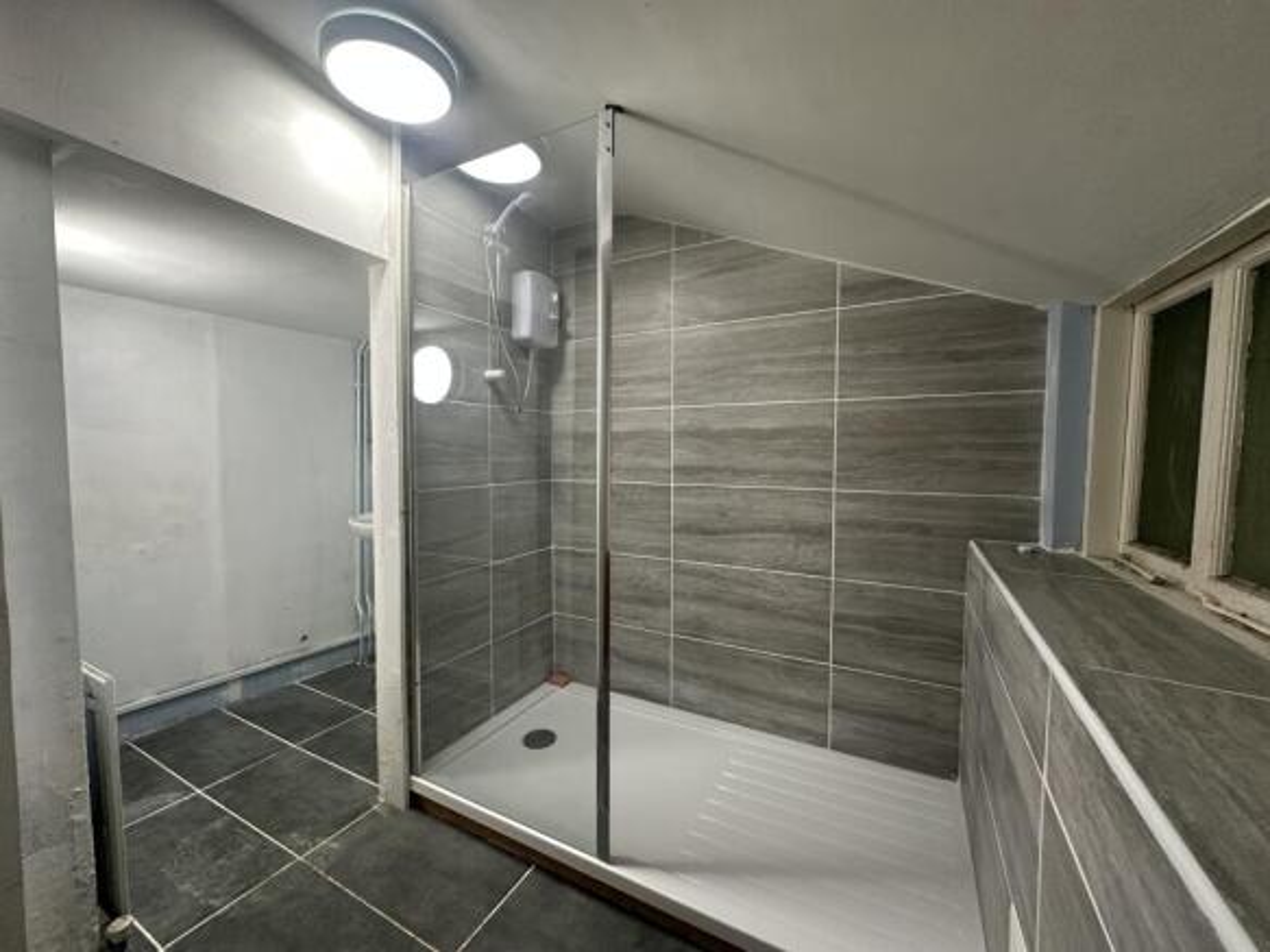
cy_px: 476
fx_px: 514
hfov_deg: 102.1
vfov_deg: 85.7
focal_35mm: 14
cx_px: 635
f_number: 2.2
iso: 250
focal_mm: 2.22
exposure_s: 1/100
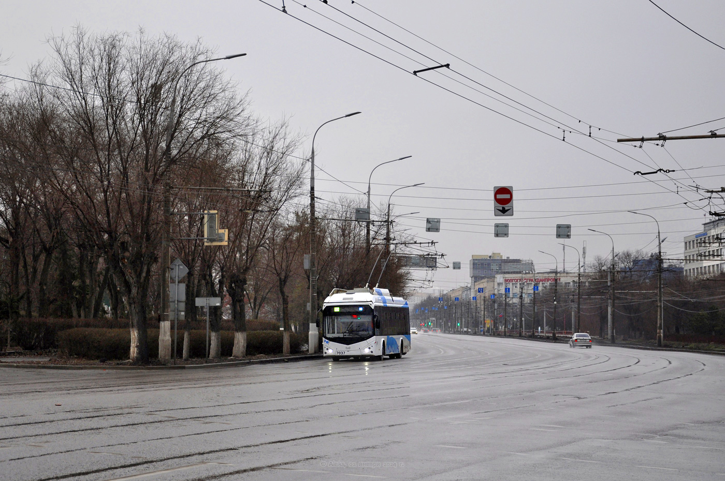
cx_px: 362
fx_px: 1569
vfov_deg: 17.5
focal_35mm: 78
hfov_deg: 26.0
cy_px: 240
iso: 400
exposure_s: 1/160
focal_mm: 52
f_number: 5
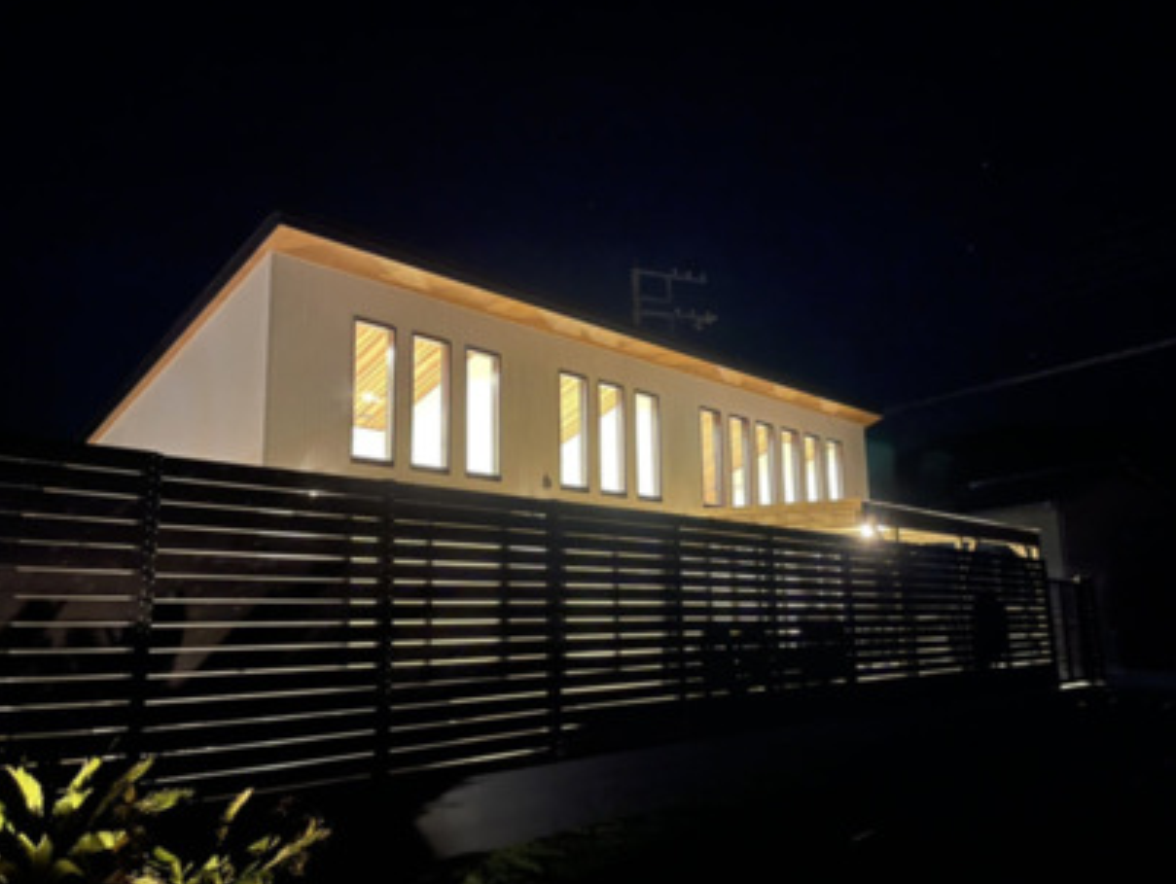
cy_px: 446
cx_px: 654
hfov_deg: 61.5
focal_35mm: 29
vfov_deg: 48.3
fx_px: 986
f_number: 1.6
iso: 1250
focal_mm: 5.1
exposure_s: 1/9
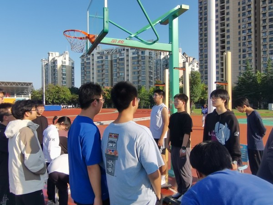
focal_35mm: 25
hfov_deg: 69.4
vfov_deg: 54.9
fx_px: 197
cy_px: 102
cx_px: 136
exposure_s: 1/996
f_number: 2.4
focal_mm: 1.78
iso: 50
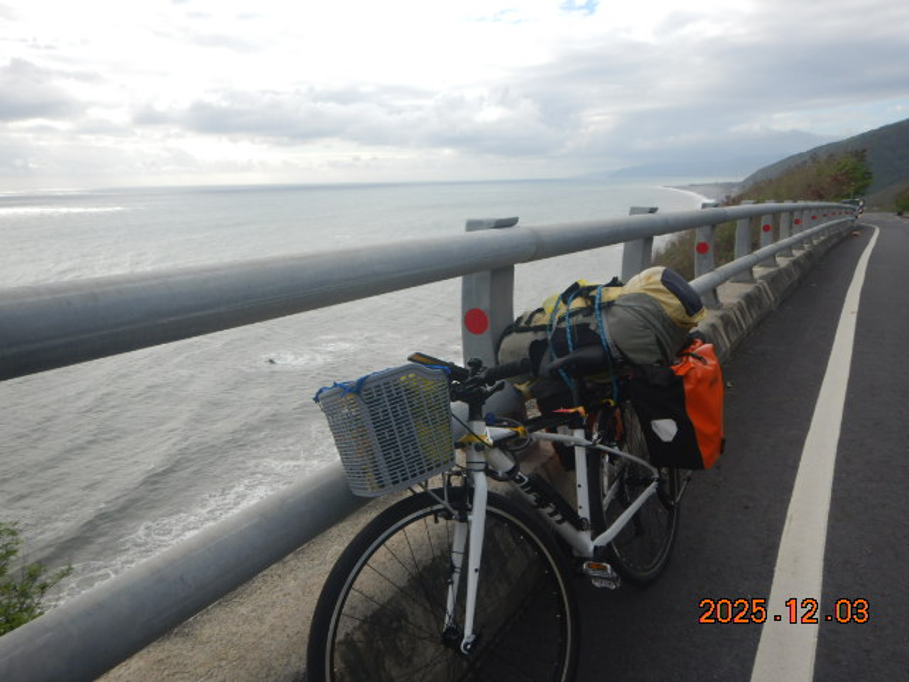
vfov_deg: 56.8
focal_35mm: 24
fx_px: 630
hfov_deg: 71.6
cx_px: 454
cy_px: 341
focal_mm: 4.3
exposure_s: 1/1250
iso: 125
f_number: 2.8
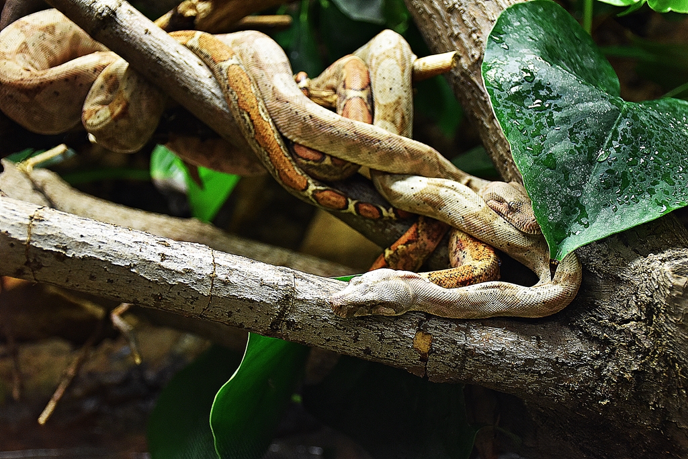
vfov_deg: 23.8
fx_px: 1089
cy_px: 230
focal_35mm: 57
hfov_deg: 35.0
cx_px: 344
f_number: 4.2
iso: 1250
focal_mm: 38
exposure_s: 1/60
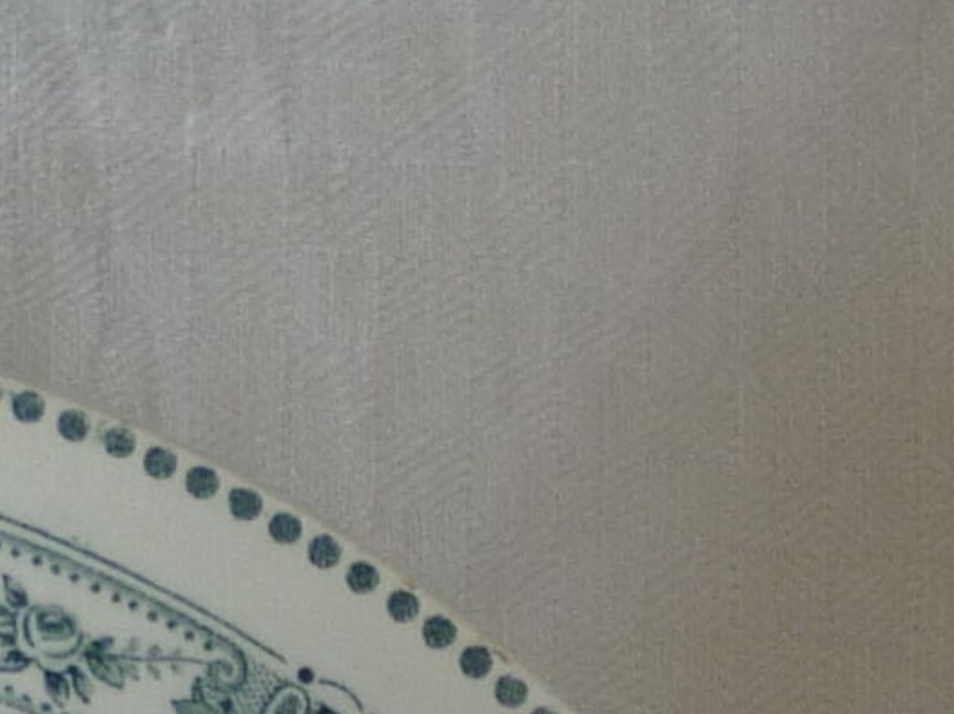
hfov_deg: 8.6
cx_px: 1017
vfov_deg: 6.3
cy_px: 1577
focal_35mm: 229
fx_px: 6308
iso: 80
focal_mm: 5.5
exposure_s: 1/80
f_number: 2.8
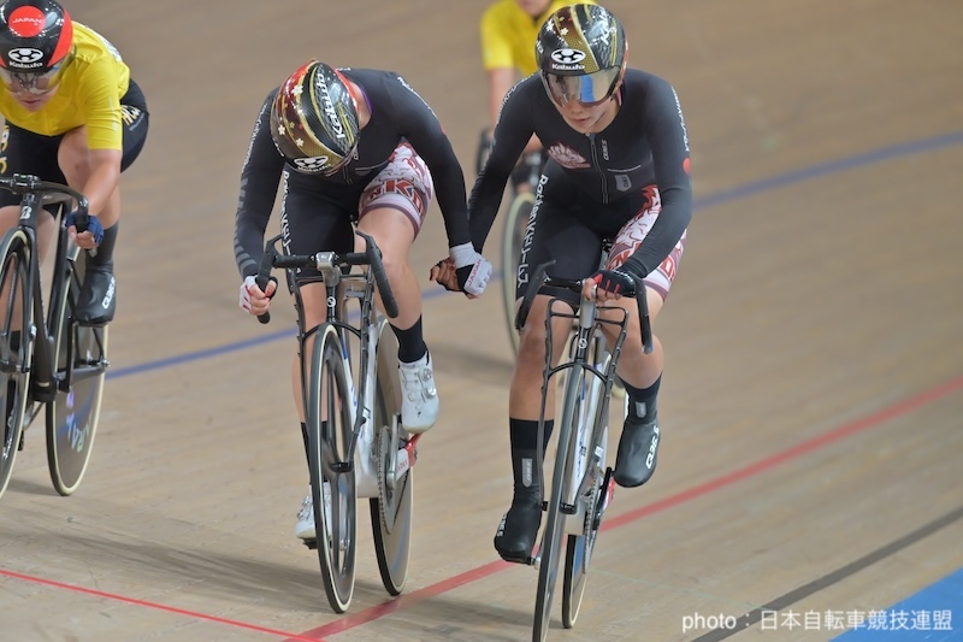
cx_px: 482
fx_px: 11499
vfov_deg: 3.2
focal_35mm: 430
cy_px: 321
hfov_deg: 4.8
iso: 1600
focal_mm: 430
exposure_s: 1/400
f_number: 6.3
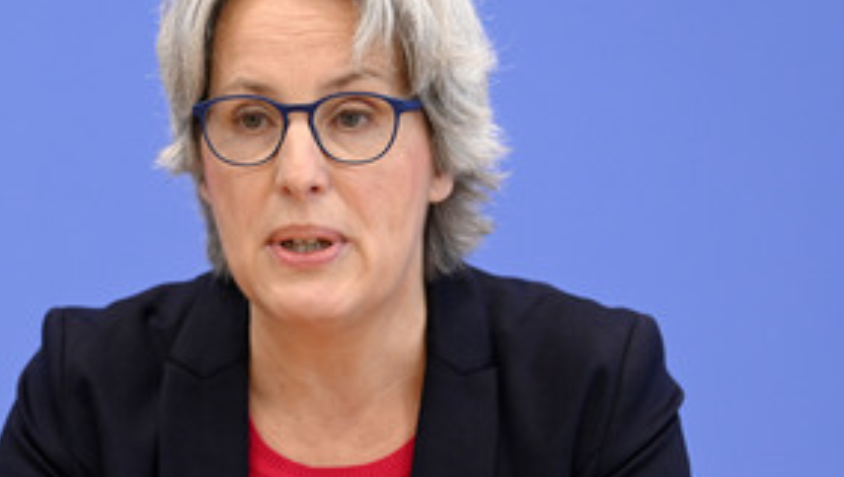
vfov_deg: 6.7
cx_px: 221
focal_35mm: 182
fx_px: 4077
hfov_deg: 11.8
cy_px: 323
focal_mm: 110
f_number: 4
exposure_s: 1/640
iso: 2500
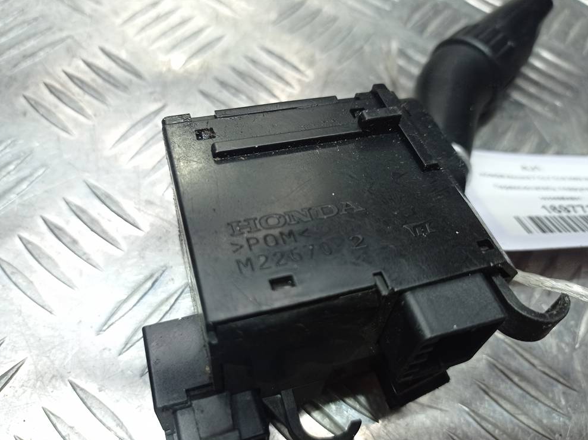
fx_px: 492
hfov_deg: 61.7
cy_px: 226
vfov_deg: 48.1
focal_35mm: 29
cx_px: 295
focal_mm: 4.7
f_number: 1.79
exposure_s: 1/265
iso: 103
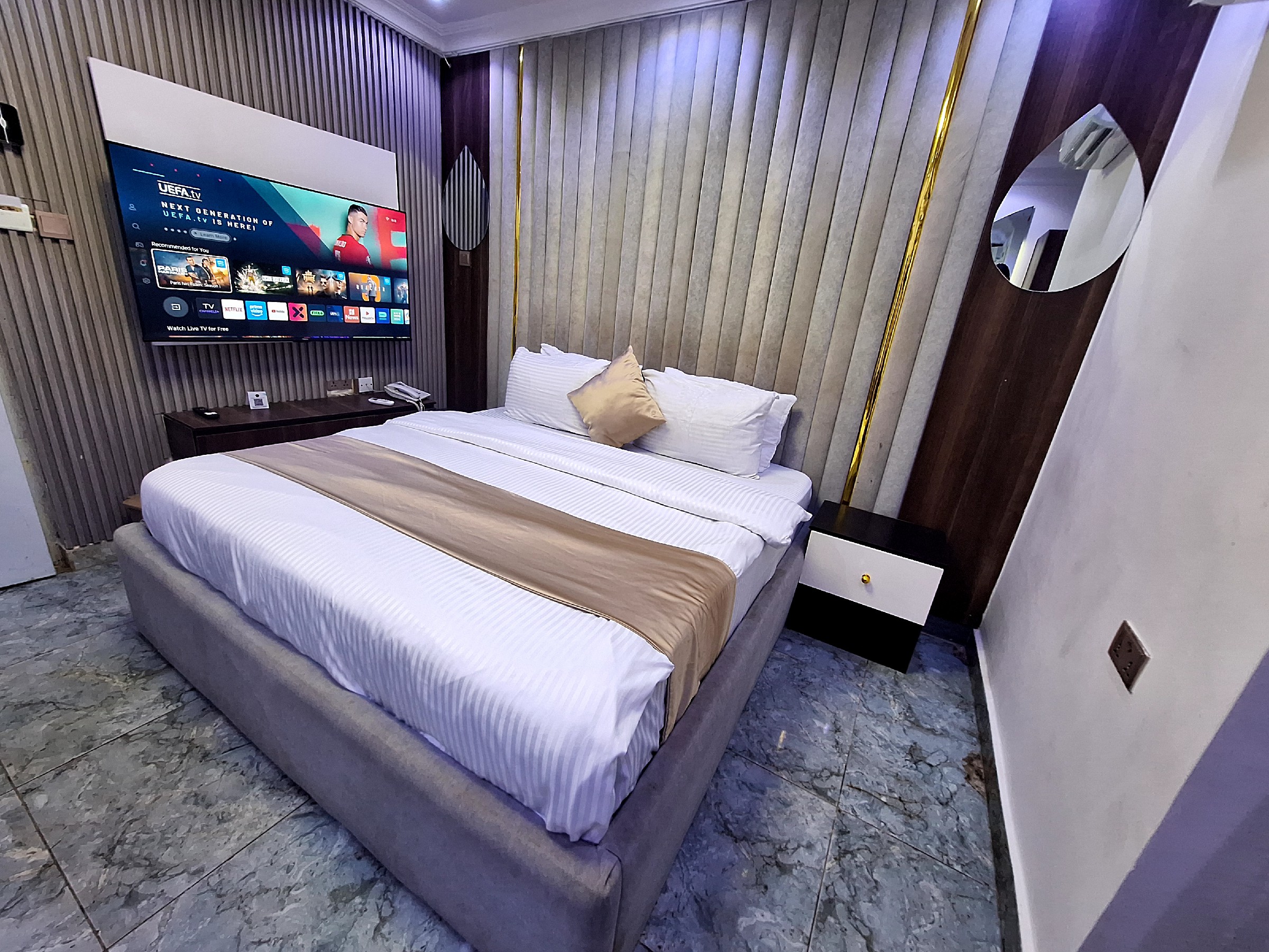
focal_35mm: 13
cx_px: 634
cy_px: 476
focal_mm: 1.74
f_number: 2.2
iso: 200
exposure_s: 1/33
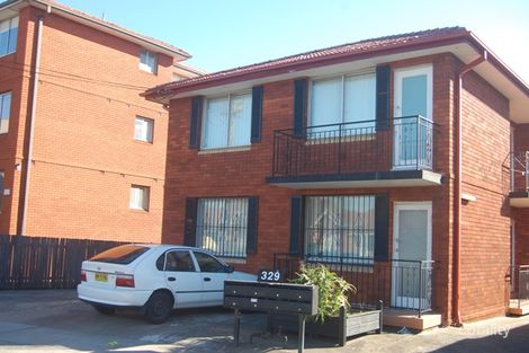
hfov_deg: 49.6
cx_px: 264
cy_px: 176
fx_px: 573
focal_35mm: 39
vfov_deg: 34.2
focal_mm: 26
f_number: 6.3
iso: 200
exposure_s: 1/160
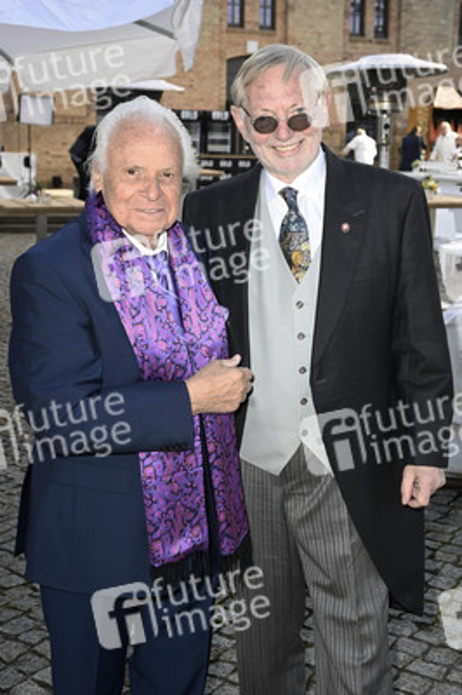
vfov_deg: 41.1
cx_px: 231
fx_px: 926
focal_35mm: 48
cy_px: 348
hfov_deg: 28.0
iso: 200
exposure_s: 1/200
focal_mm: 48
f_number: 5.6
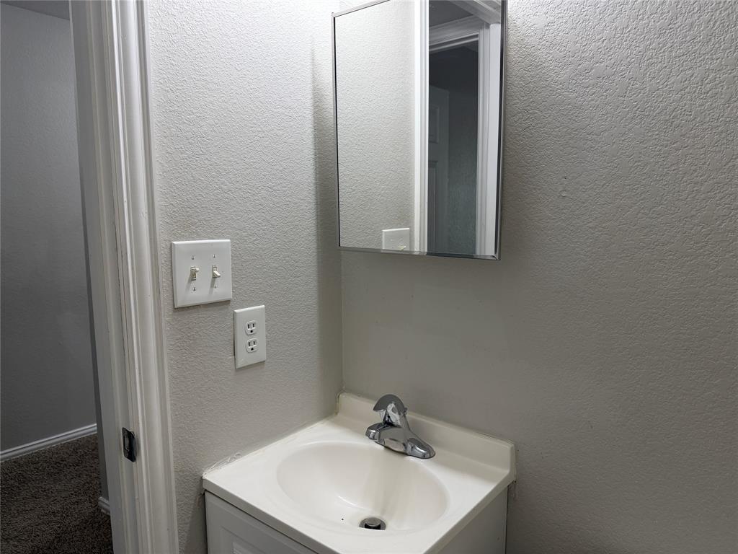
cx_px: 369
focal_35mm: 24
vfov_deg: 56.8
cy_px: 277
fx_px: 512
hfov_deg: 71.6
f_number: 1.78
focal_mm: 6.76
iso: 160
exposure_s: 1/121
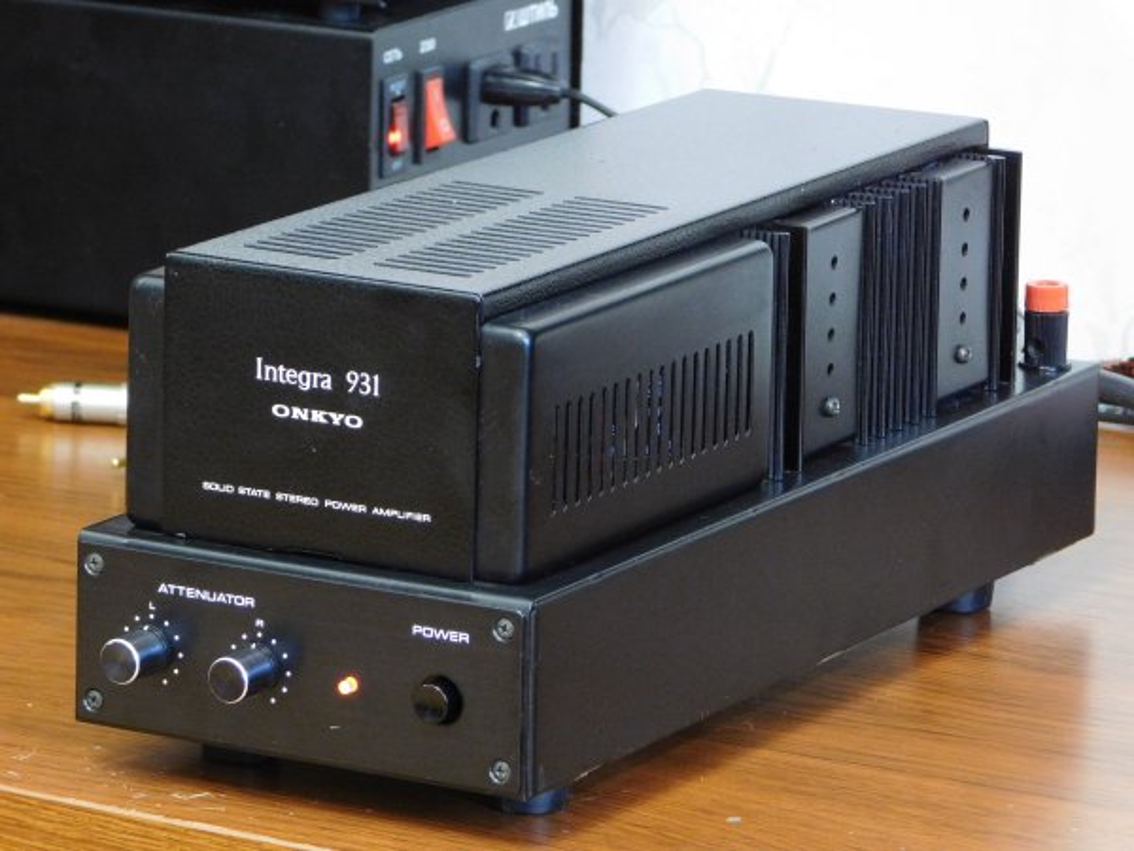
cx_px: 567
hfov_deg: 9.8
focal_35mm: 202
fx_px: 6617
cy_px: 426
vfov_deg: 7.4
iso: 800
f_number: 5.4
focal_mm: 35.9
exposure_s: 1/6
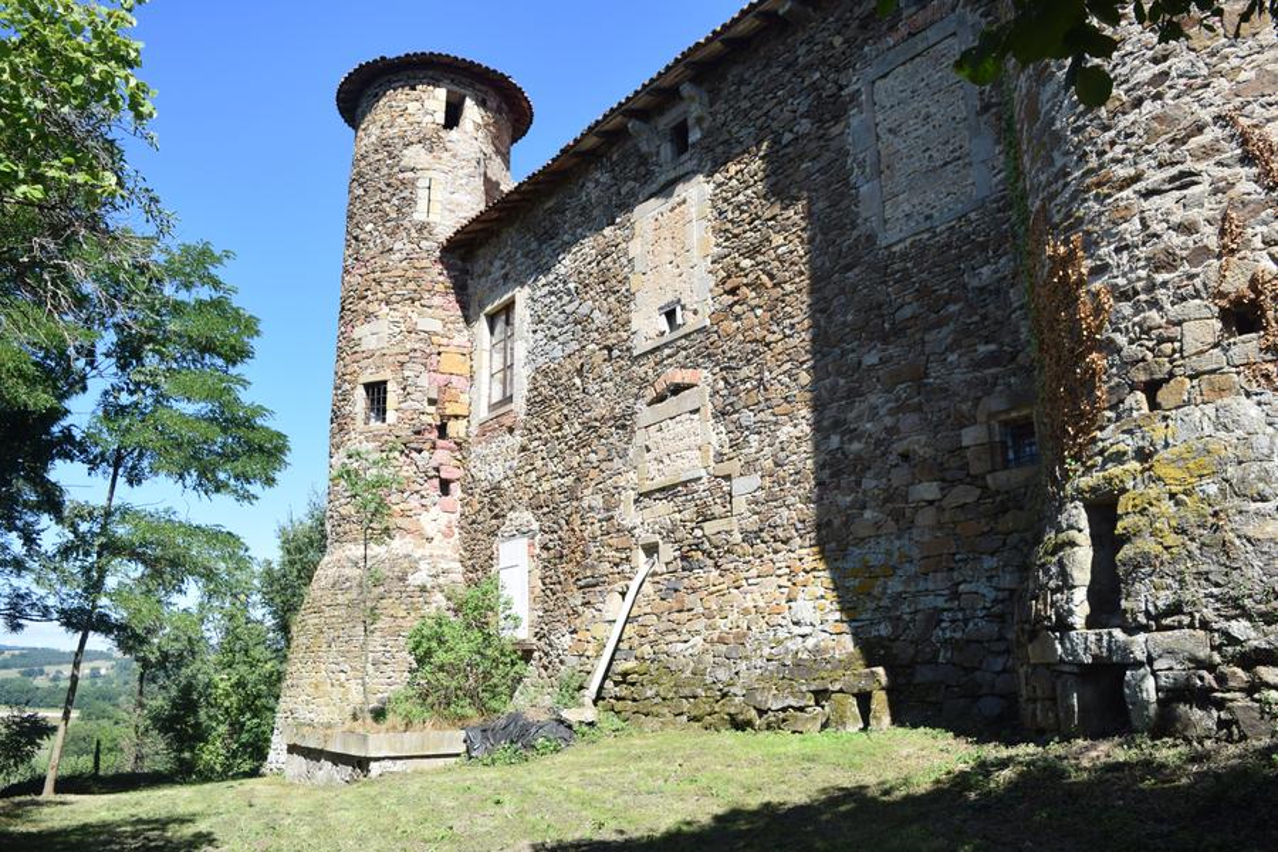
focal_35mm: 27
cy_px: 426
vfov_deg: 47.9
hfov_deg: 67.4
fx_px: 958
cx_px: 639
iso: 200
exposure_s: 1/640
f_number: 5
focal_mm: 18
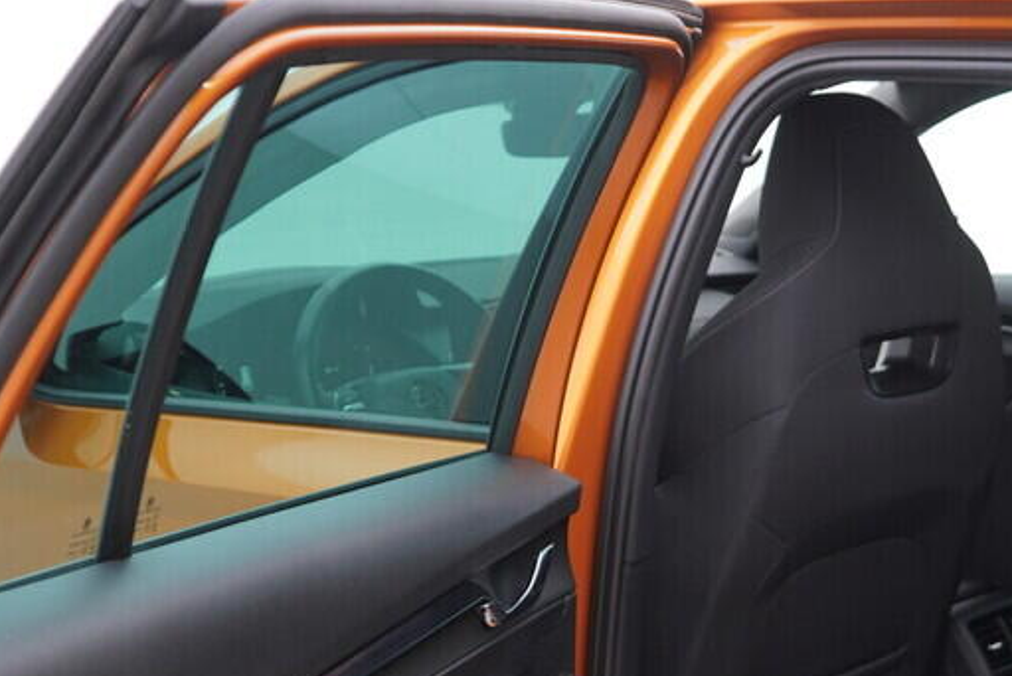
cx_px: 717
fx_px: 2025
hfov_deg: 27.8
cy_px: 622
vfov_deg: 18.6
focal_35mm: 72
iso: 125
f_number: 2.8
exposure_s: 1/40
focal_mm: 24
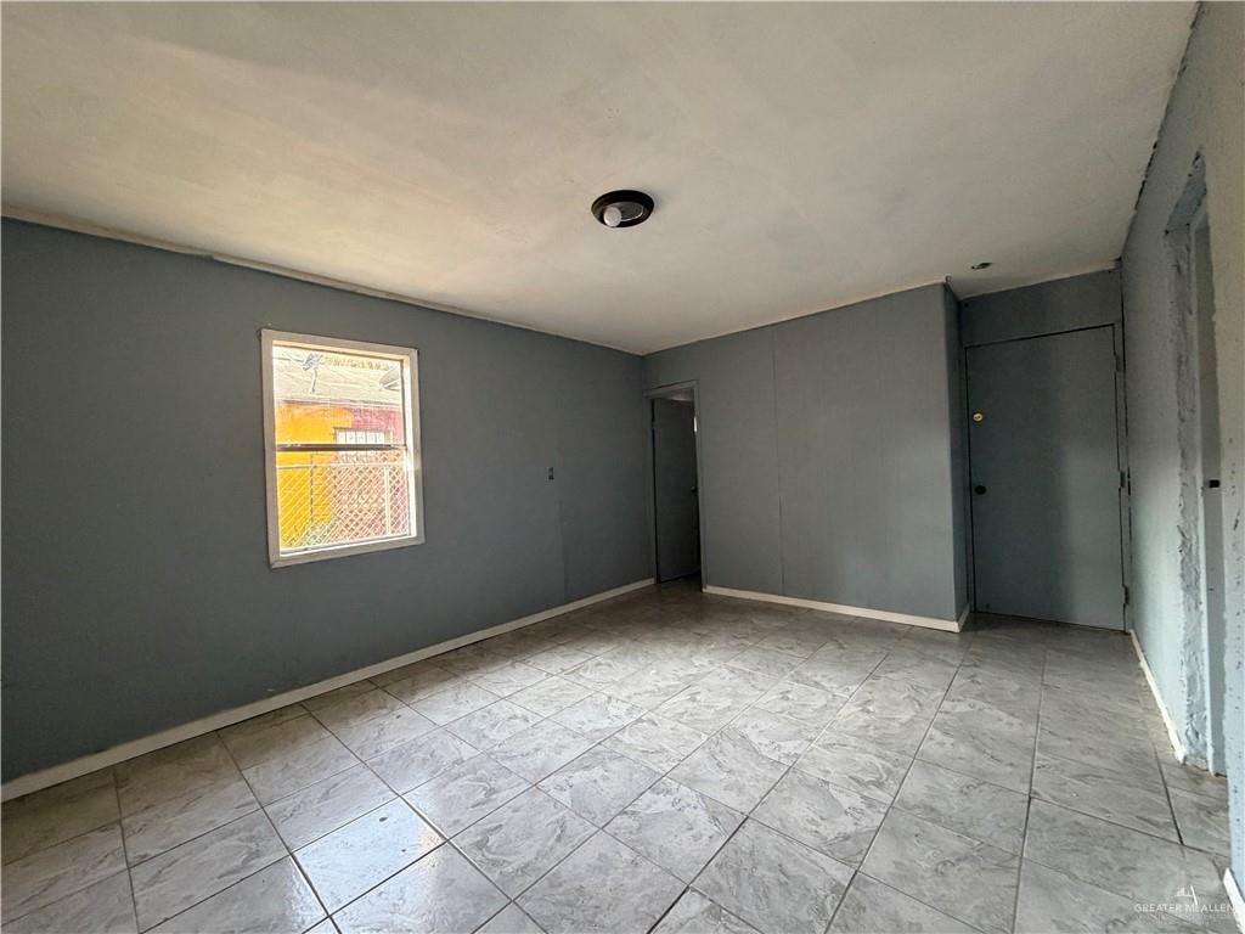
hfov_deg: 102.1
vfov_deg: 85.7
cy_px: 467
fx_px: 504
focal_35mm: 14
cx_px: 622
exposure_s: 1/76
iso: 320
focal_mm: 2.22
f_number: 2.2
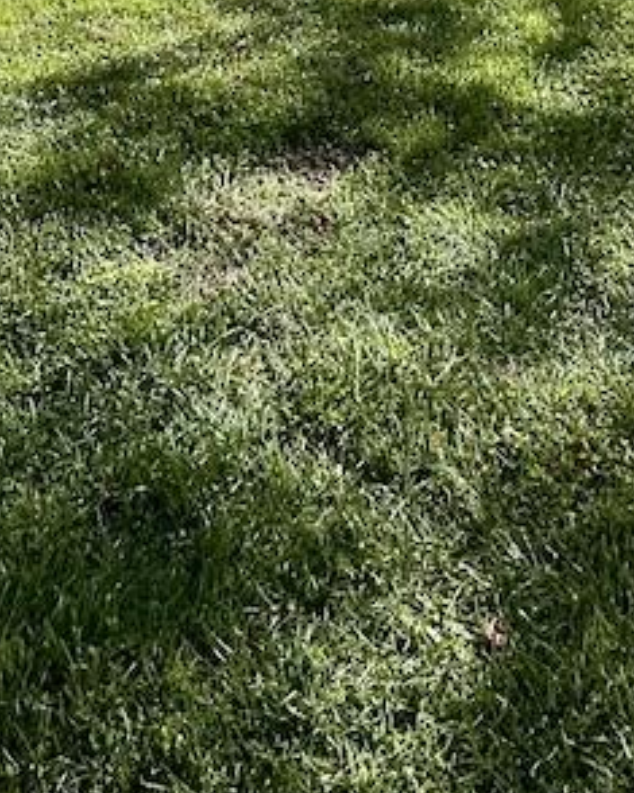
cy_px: -421
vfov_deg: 26.7
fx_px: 1126
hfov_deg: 31.4
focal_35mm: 48
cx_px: 267
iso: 50
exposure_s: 1/1748
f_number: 2.2
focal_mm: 2.22
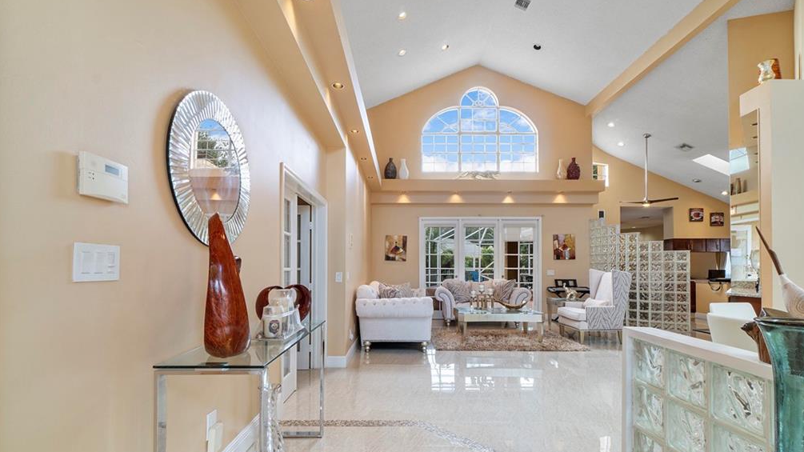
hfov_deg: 99.4
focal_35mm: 16
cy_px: 263
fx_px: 341
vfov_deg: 66.6
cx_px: 405
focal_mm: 10
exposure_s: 1/10
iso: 160
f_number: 11
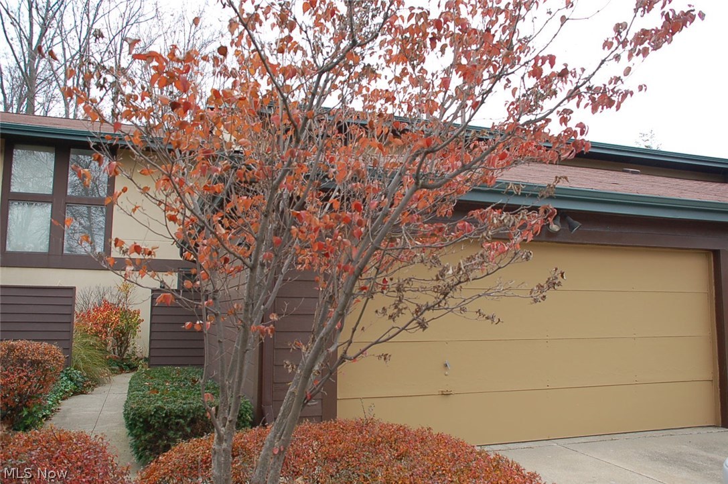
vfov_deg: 43.5
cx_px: 364
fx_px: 606
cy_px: 242
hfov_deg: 62.0
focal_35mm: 30
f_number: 3.8
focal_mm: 20
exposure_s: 1/60
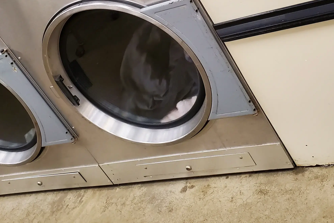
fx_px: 510
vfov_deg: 23.1
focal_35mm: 55
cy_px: -24
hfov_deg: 36.2
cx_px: 186
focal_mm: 4.3
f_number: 2.4
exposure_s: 1/120
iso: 200
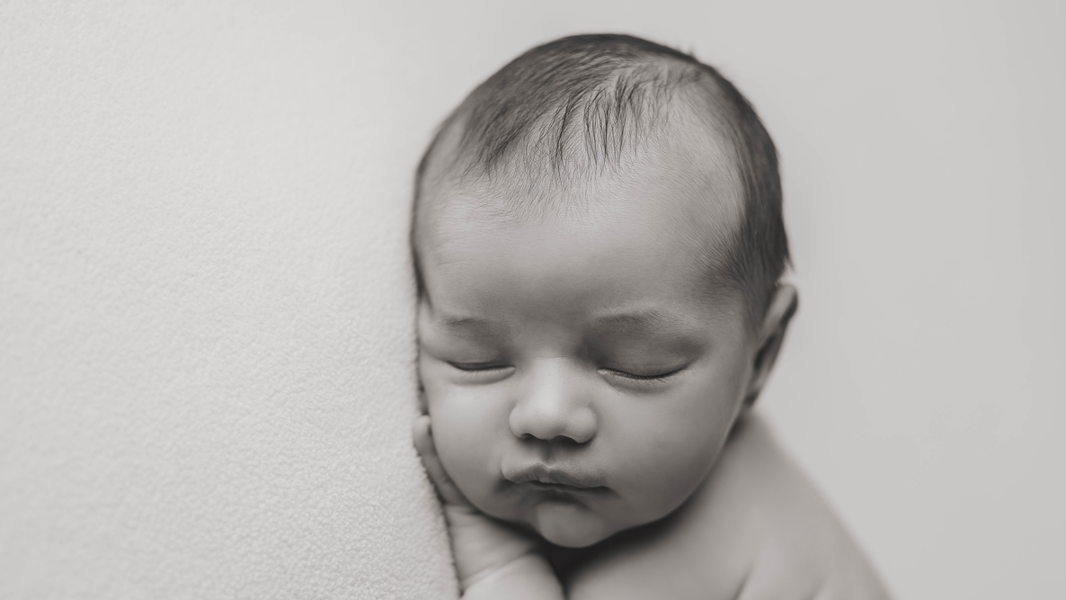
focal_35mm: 53
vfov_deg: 22.6
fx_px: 1498
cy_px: 345
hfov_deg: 39.2
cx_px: 534
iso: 100
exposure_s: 1/160
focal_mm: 50
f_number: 2.5
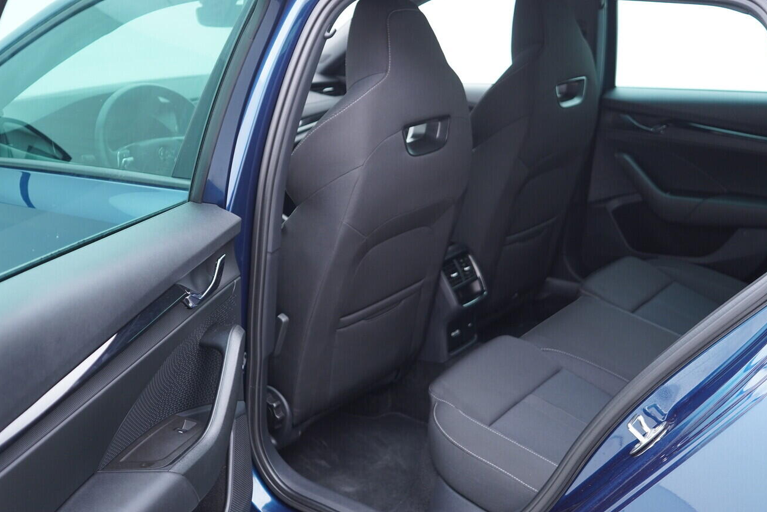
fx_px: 852
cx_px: 376
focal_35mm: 40
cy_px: 270
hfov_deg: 48.5
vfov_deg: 33.4
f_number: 2.8
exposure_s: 1/40
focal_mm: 24
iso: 400
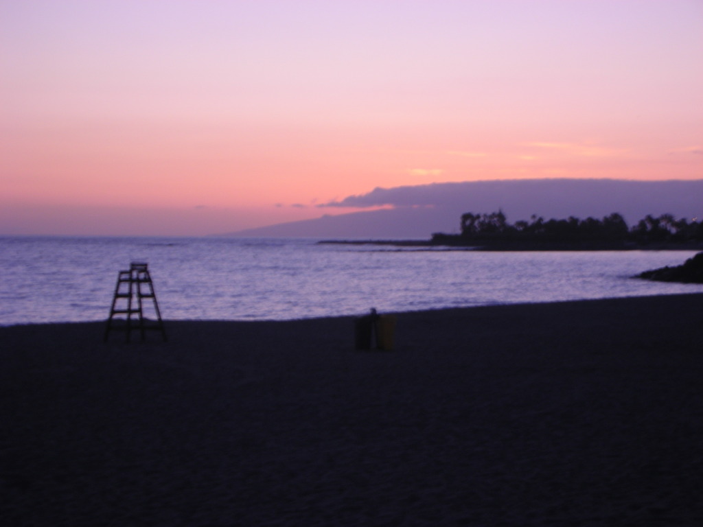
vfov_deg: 17.2
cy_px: 264
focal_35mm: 86
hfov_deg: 22.8
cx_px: 352
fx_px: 1747
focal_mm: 14.3
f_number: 4.8
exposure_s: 1/9.8
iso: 50
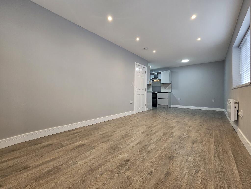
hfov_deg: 106.2
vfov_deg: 89.9
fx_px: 94
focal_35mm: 13
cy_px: 94
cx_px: 126
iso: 125
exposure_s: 1/50
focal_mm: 2.2
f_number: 2.2
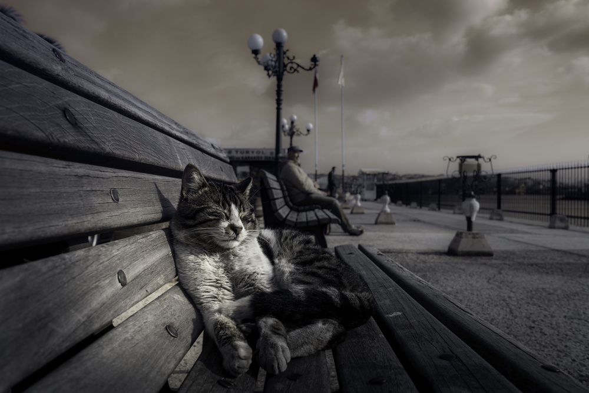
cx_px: 294
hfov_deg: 63.7
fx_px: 475
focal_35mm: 29
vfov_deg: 45.0
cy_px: 196
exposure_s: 1/250
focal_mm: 29
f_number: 8
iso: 50
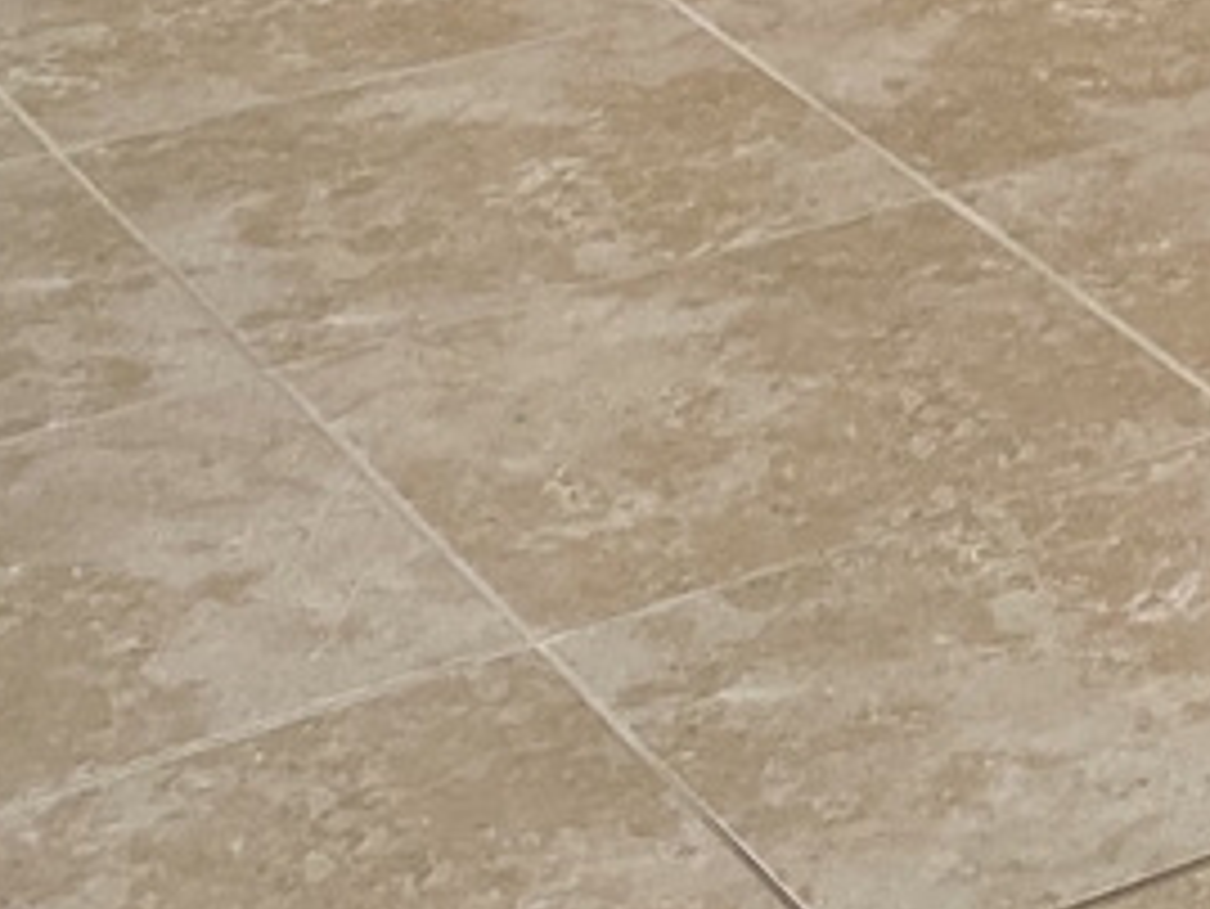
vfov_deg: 9.4
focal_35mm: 139
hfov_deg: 12.4
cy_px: -1323
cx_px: 2451
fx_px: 4861
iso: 64
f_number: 1.8
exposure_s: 1/60
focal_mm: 4.25
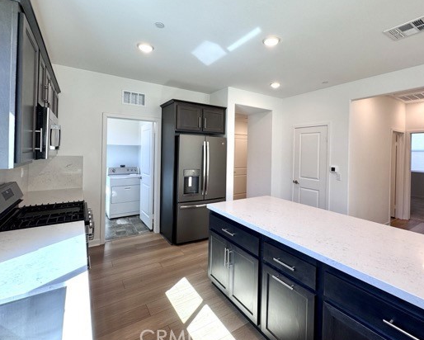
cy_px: 151
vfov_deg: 76.8
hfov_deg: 89.5
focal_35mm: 17
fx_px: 213
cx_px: 224
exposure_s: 1/120
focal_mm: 2.22
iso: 80
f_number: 2.2
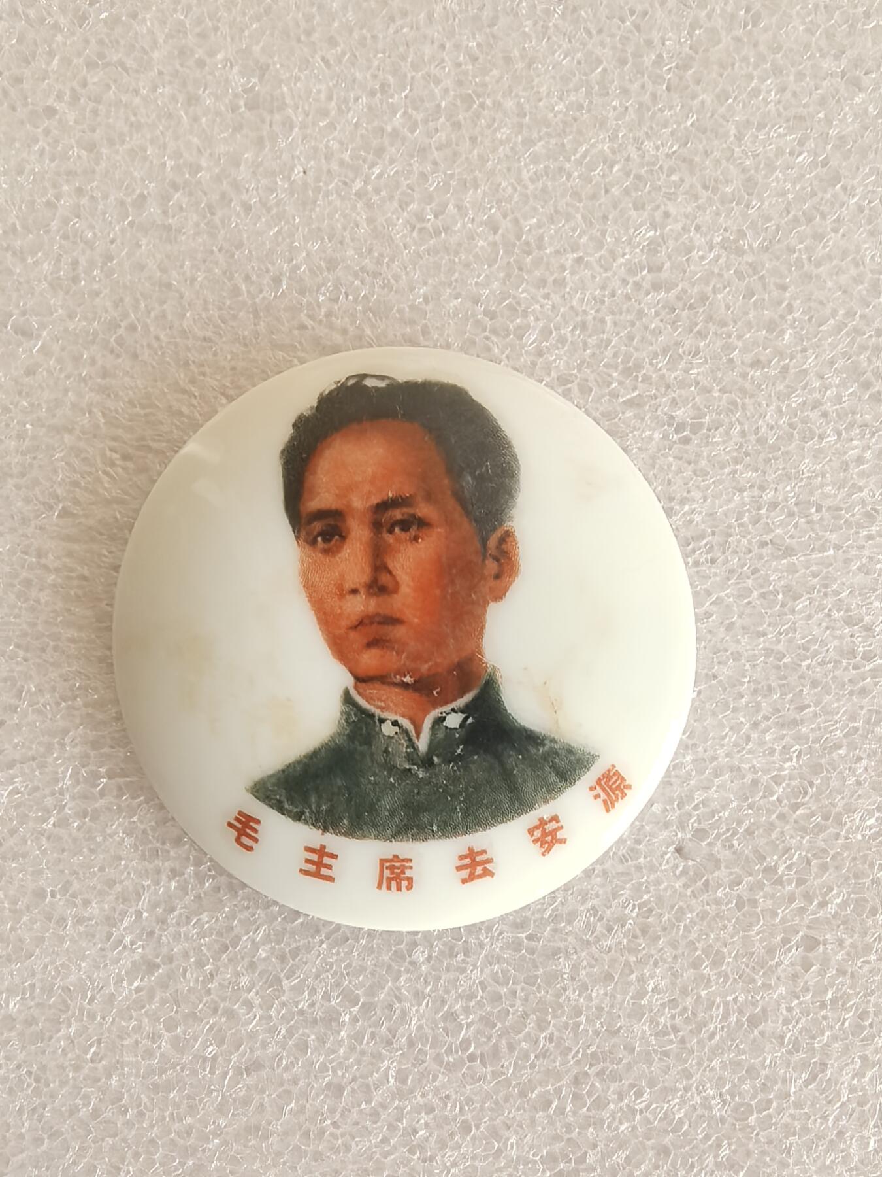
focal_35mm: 44
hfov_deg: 32.9
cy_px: 588
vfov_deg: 42.9
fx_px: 1495
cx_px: 441
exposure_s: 1/50
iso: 160
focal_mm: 1.95
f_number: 2.2
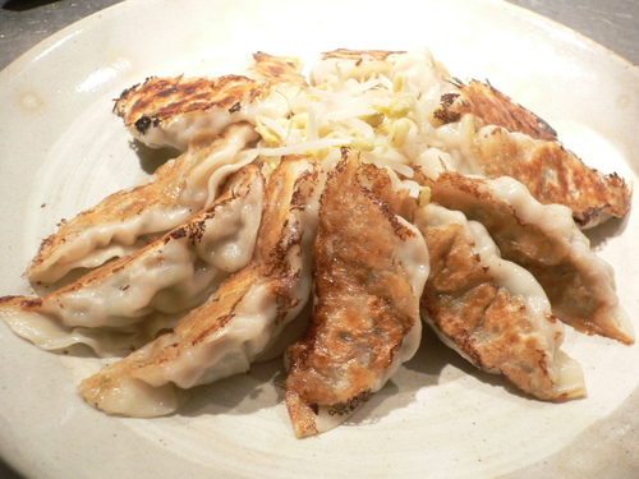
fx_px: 646
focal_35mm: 35
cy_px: 240
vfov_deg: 40.7
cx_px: 320
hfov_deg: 52.6
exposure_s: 1/10
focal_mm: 5.8
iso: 100
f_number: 2.8
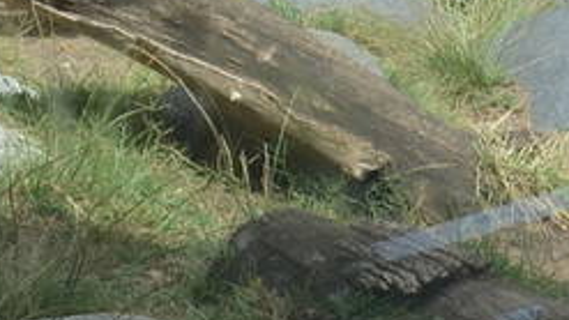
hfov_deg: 11.7
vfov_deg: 6.5
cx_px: 408
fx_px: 2761
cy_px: -306
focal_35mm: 183
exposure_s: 1/250
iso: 180
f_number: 8
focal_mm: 18
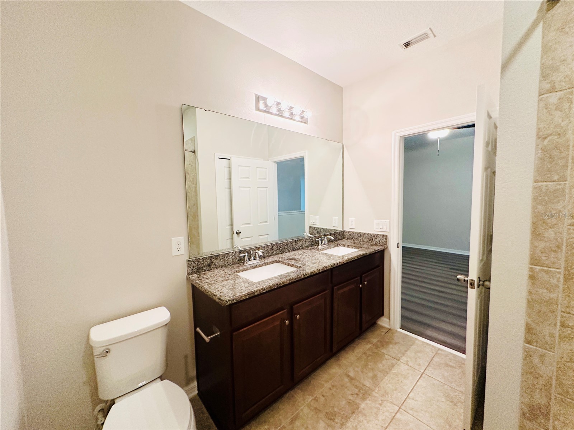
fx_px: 232
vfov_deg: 85.7
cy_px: 215
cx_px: 287
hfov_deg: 102.1
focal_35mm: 14
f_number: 2.2
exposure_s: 1/60
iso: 320
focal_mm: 2.22
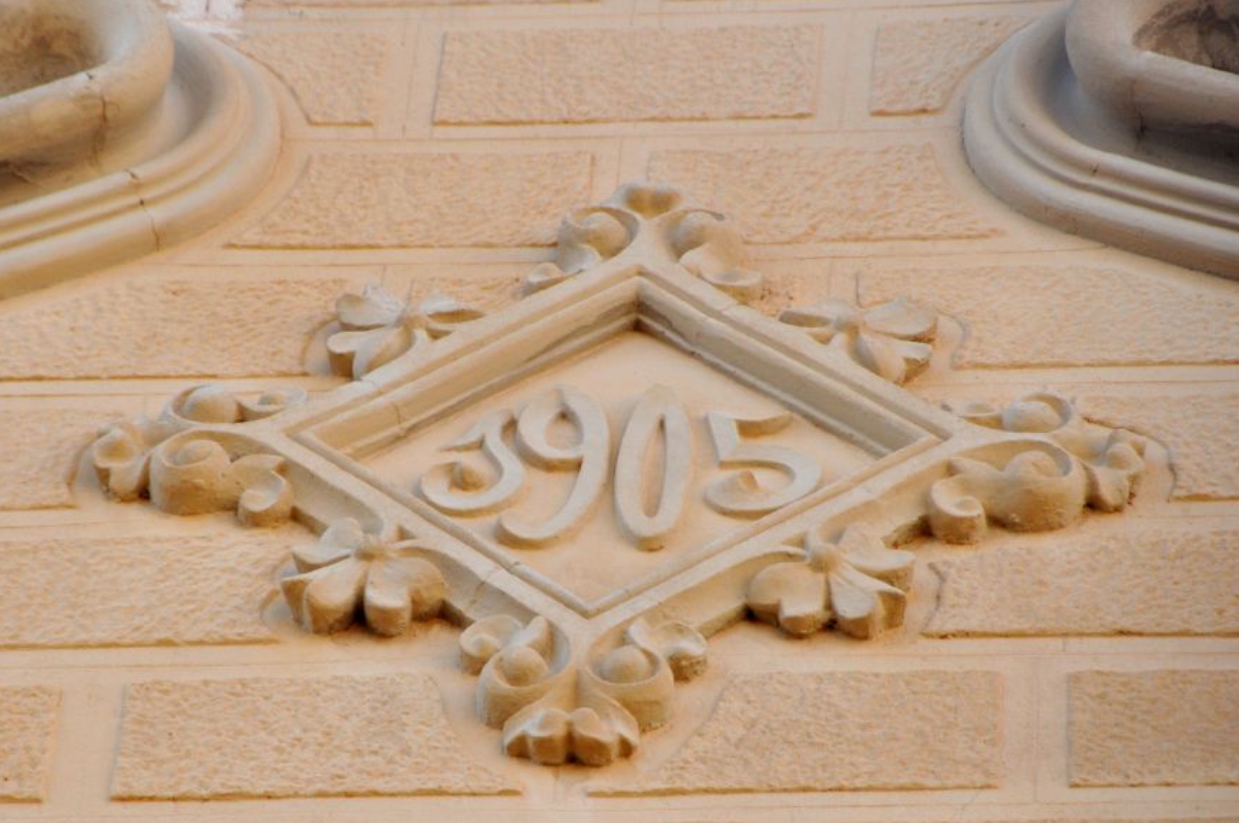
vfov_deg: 3.9
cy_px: 430
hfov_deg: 5.8
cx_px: 543
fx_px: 12135
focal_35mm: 353
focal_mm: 200
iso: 500
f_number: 6.3
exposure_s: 1/640
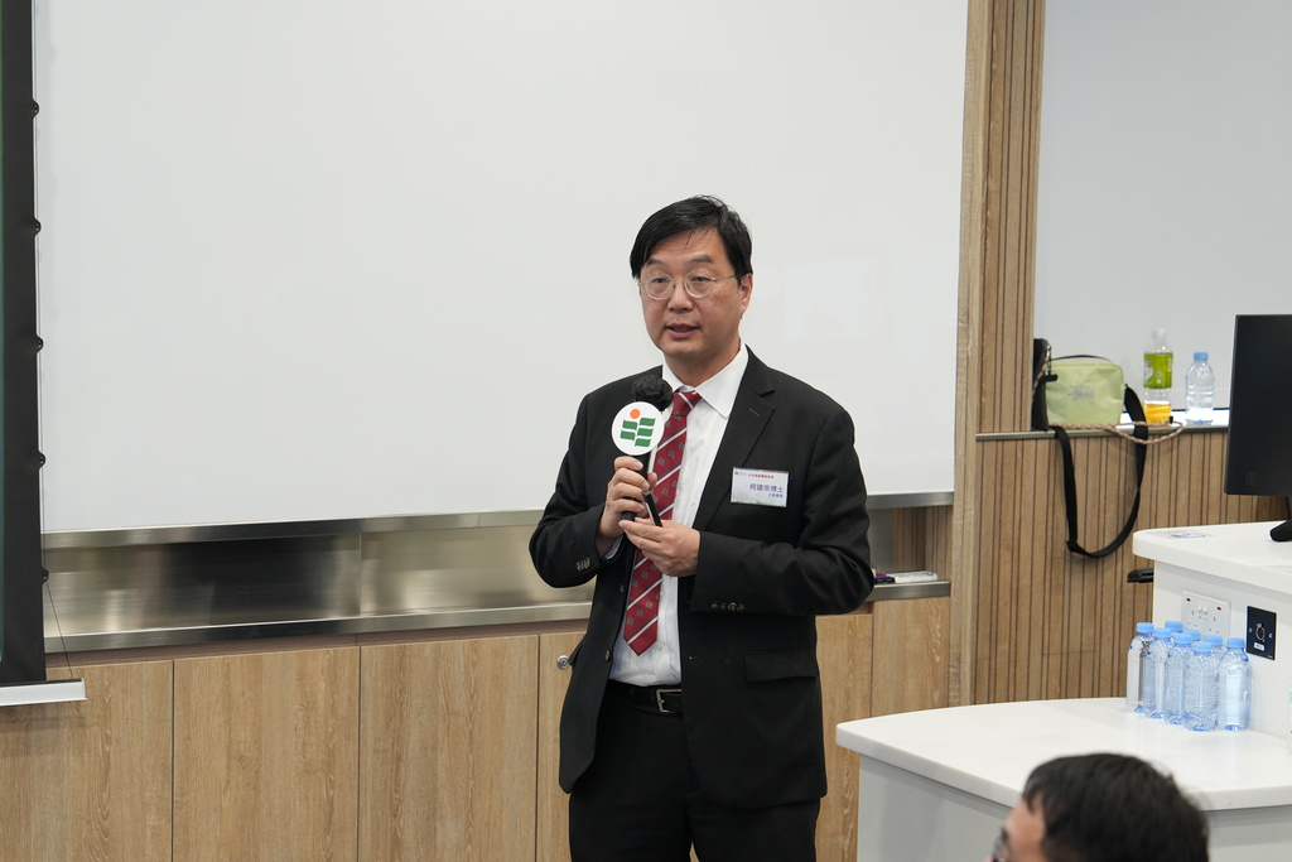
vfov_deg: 13.0
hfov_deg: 19.5
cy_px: 431
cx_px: 646
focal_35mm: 105
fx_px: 3769
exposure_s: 1/100
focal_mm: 70
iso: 500
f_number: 2.8
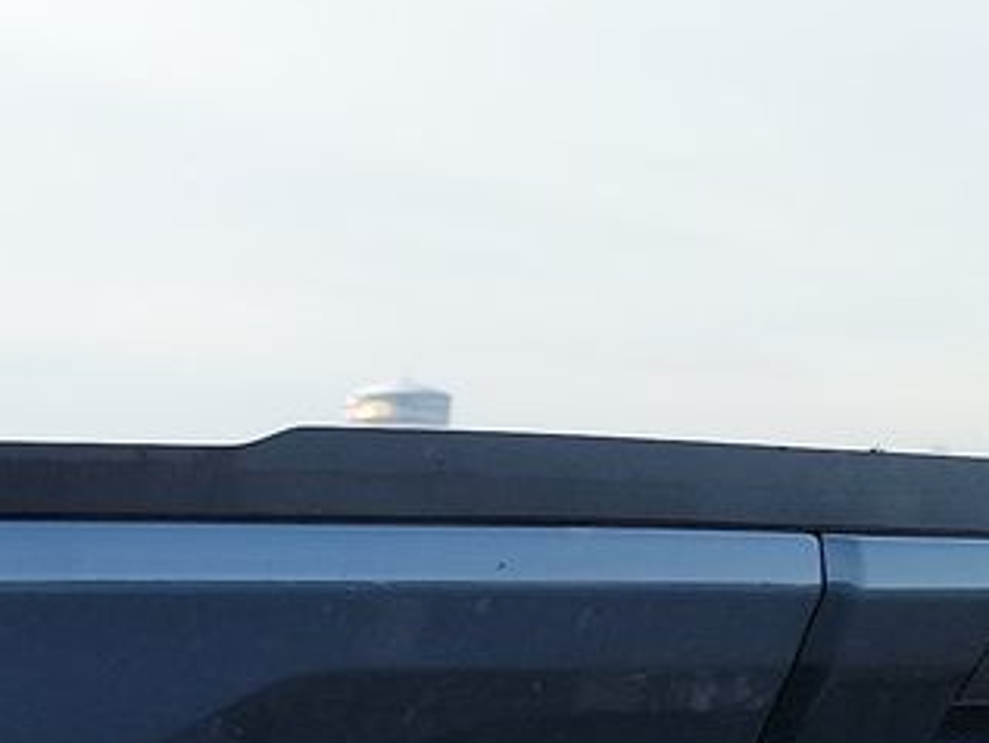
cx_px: -502
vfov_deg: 11.6
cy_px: 1202
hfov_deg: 15.1
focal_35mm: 121
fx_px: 3458
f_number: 1.8
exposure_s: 1/352
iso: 50
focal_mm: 6.7
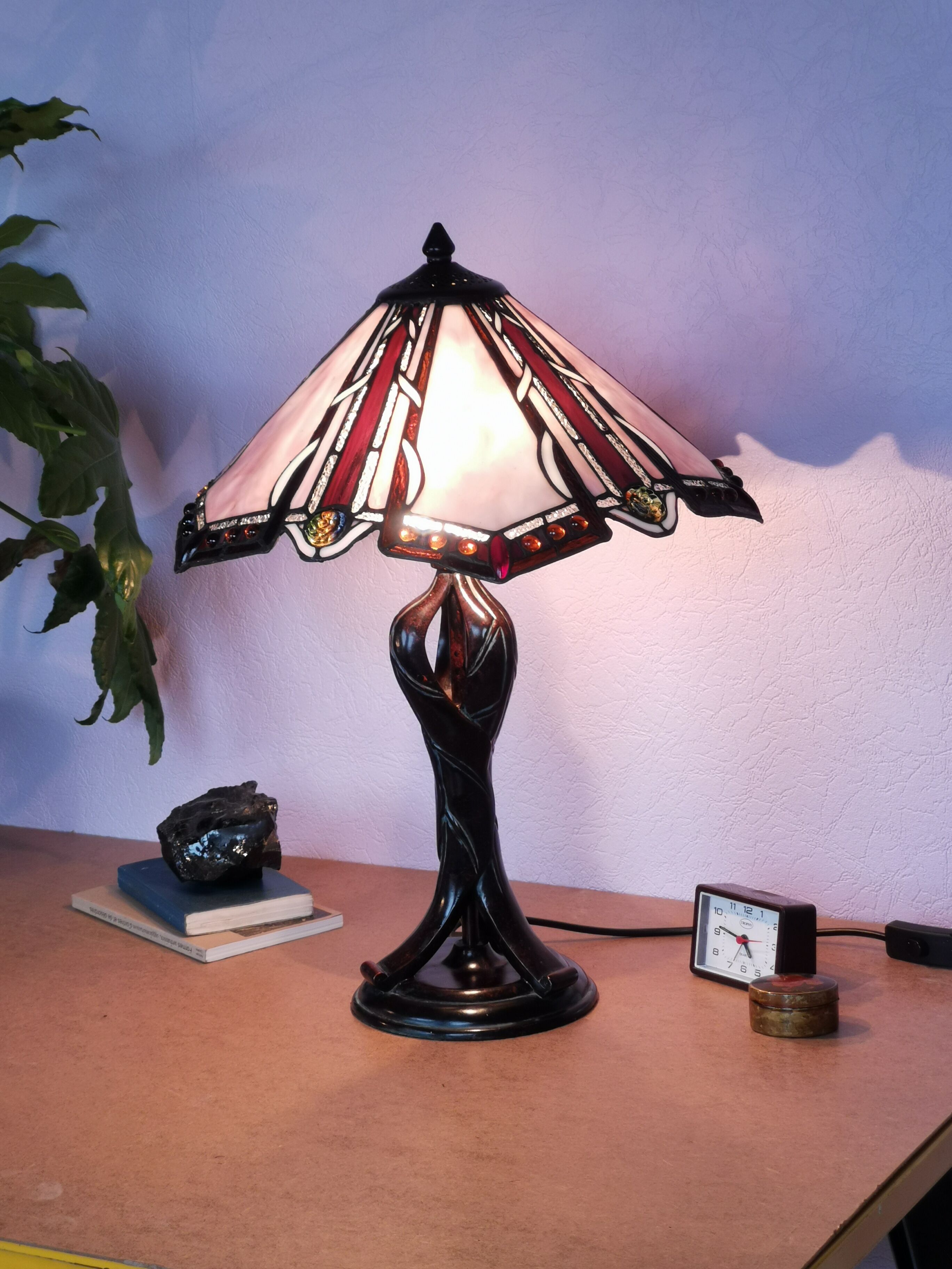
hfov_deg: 18.2
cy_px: 634
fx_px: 2970
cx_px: 476
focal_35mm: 81
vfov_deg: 24.1
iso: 80
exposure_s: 1/50
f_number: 2.4
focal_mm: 7.48
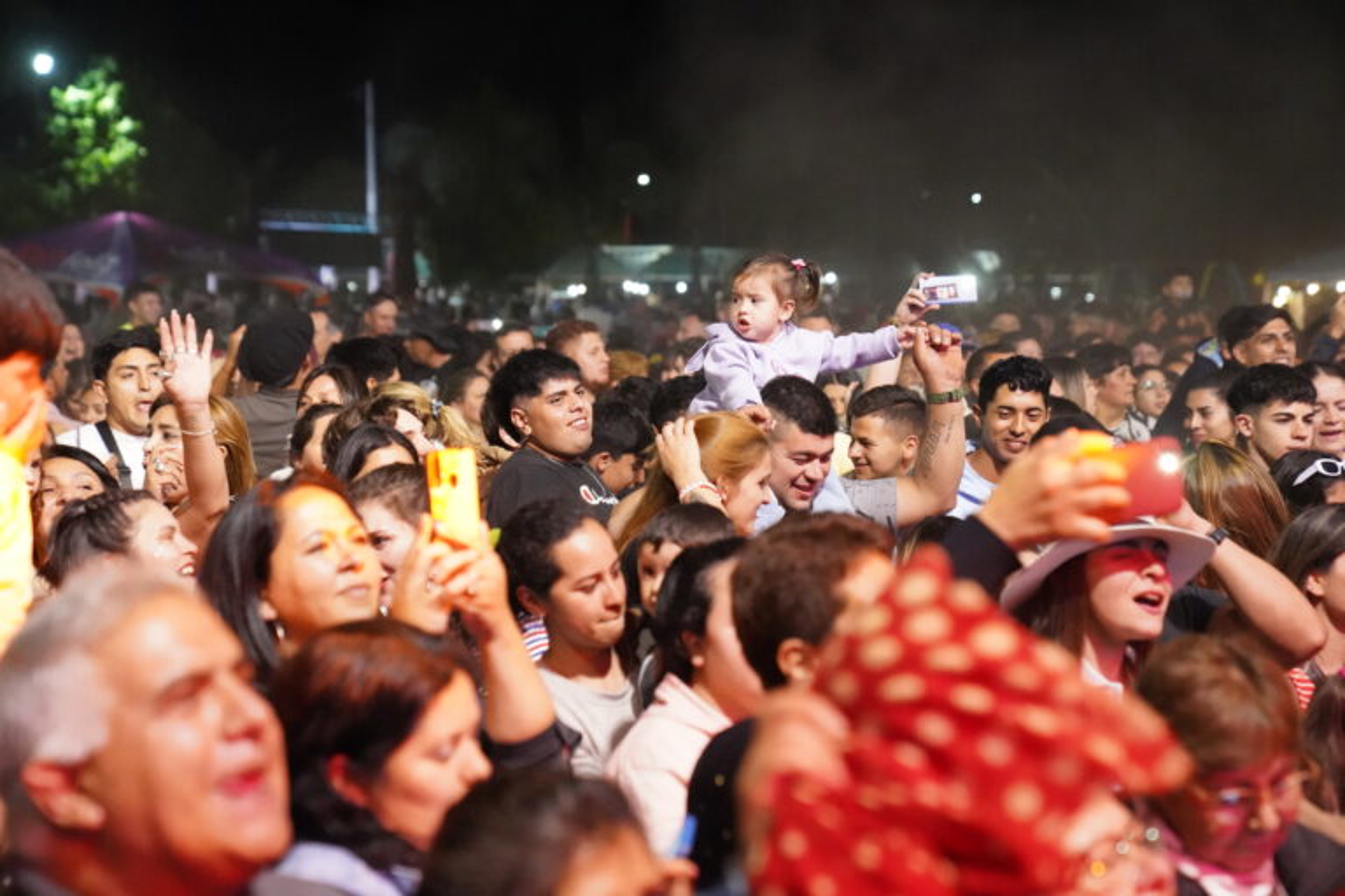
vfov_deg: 20.6
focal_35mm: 66
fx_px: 2466
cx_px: 672
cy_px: 448
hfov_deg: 30.5
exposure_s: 1/400
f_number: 3.2
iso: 16000
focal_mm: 66
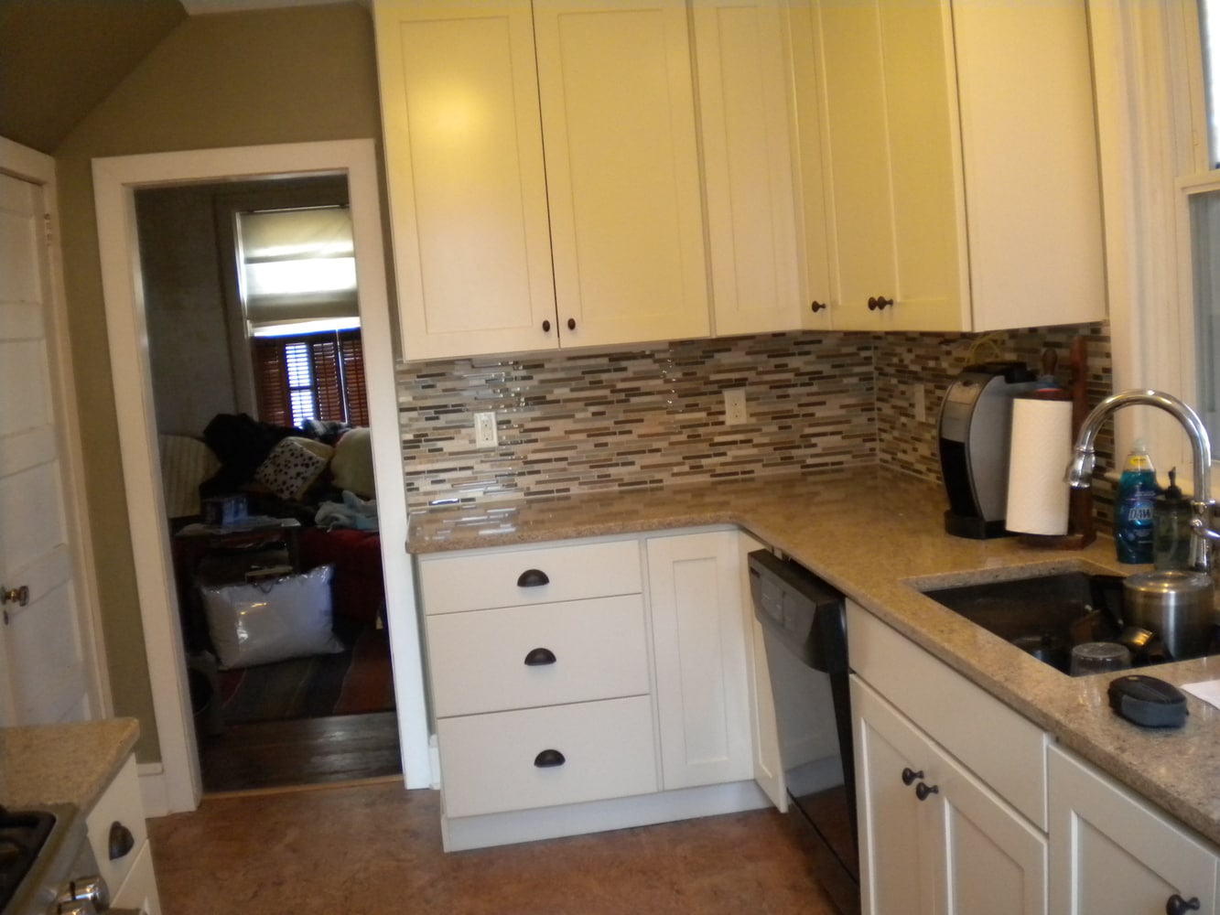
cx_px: 610
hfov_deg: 52.6
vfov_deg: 40.7
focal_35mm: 35
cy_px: 458
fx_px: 1234
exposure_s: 1/60.2
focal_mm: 6.3
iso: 400
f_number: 3.1
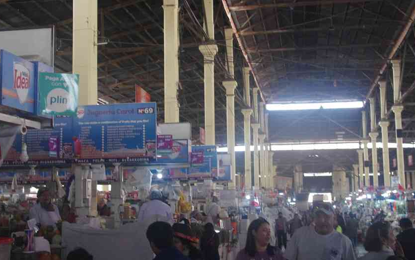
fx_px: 640
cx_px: 185
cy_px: 109
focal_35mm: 57
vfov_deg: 22.9
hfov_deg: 35.9
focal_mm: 31
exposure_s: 1/60
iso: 3200
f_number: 6.3
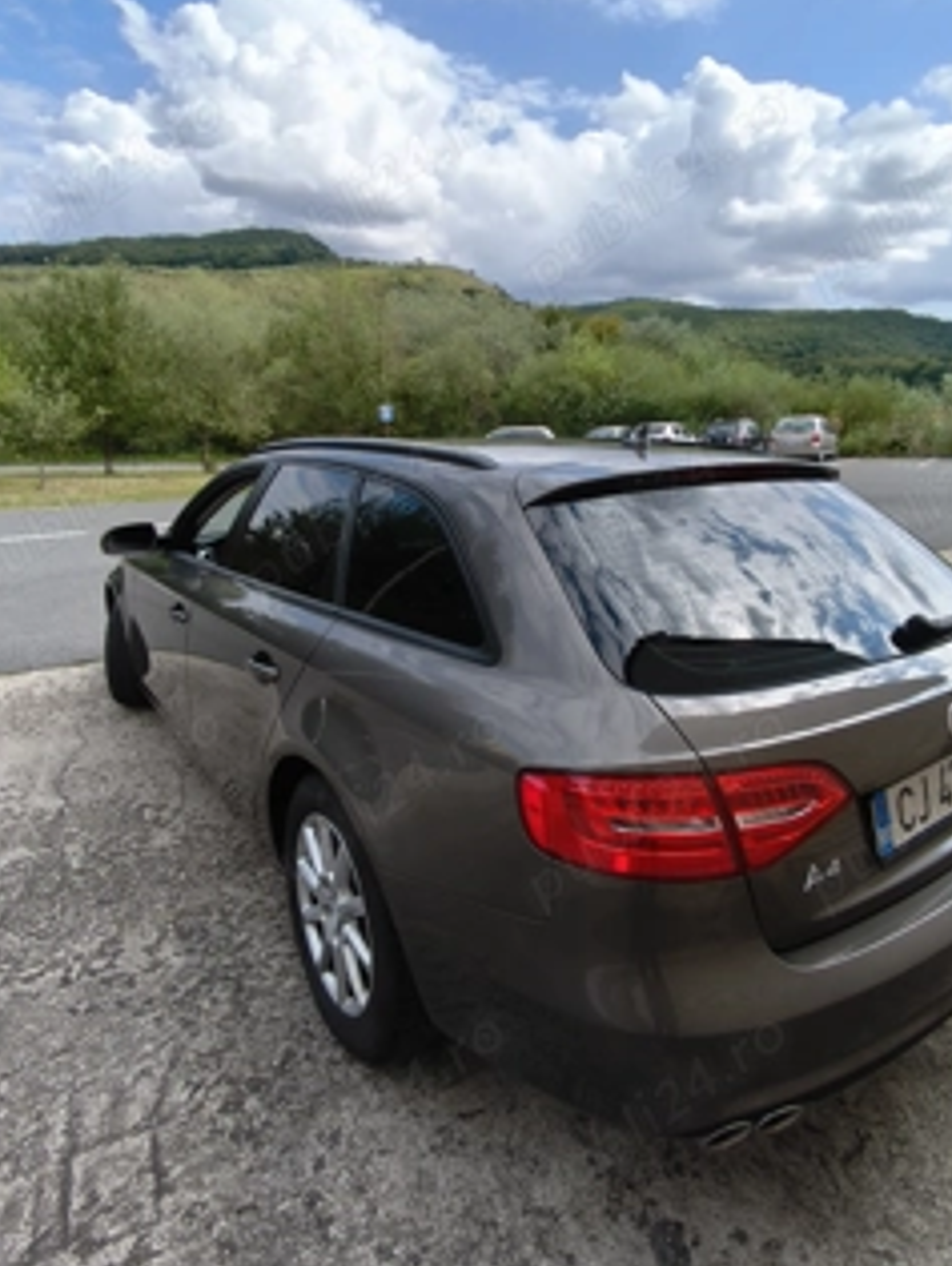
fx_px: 695
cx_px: 514
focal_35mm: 19
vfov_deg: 84.3
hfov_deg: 68.7
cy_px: 565
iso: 50
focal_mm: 1.65
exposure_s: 1/461
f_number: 2.2
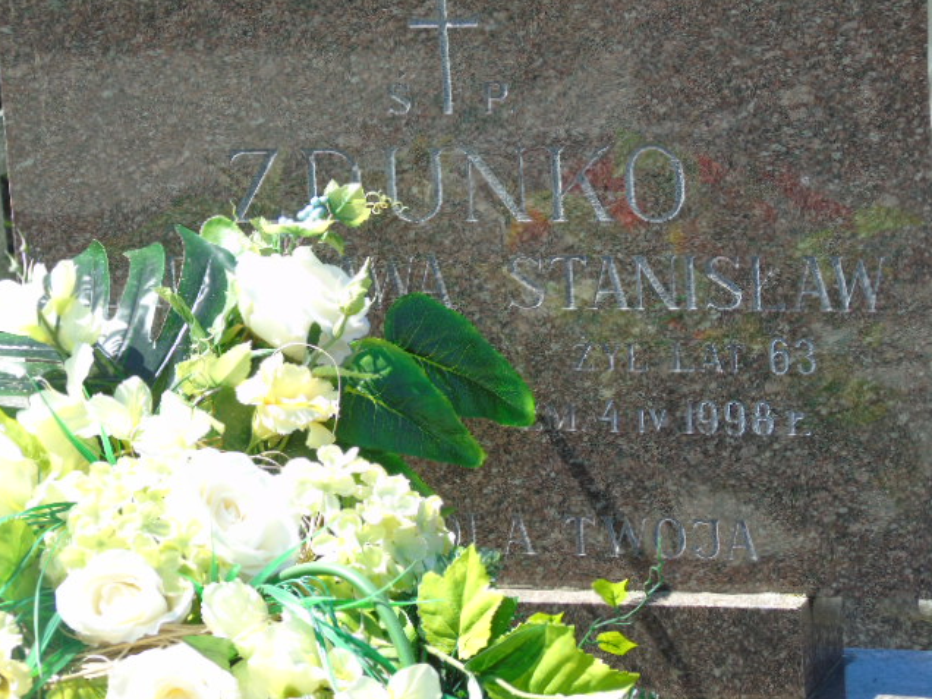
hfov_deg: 13.8
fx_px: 3850
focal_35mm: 143
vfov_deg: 10.4
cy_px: 350
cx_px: 465
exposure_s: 1/200
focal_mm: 25
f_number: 4.7
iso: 80
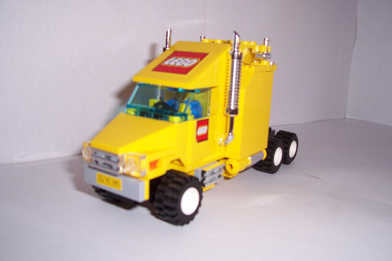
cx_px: 196
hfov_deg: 55.8
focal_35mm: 34
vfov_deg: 38.9
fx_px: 370
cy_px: 130
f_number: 2.7
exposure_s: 1/60
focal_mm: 5.6
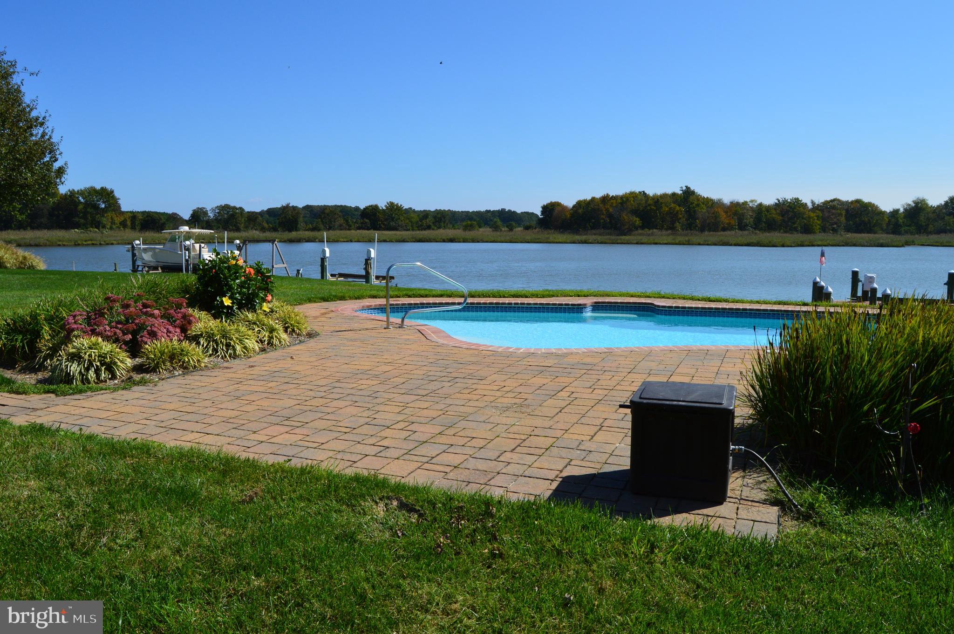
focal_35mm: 27
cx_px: 477
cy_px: 317
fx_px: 715
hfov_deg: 67.4
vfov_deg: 47.8
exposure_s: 1/500
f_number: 11
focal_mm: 18
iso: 320
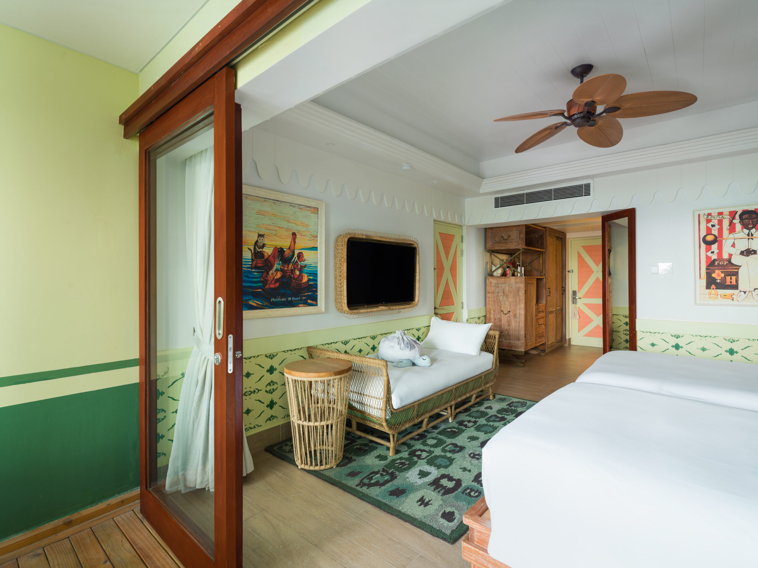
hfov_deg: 94.5
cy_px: 284
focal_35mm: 16
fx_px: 350
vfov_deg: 78.1
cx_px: 379
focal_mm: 21
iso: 100
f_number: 8
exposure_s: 5
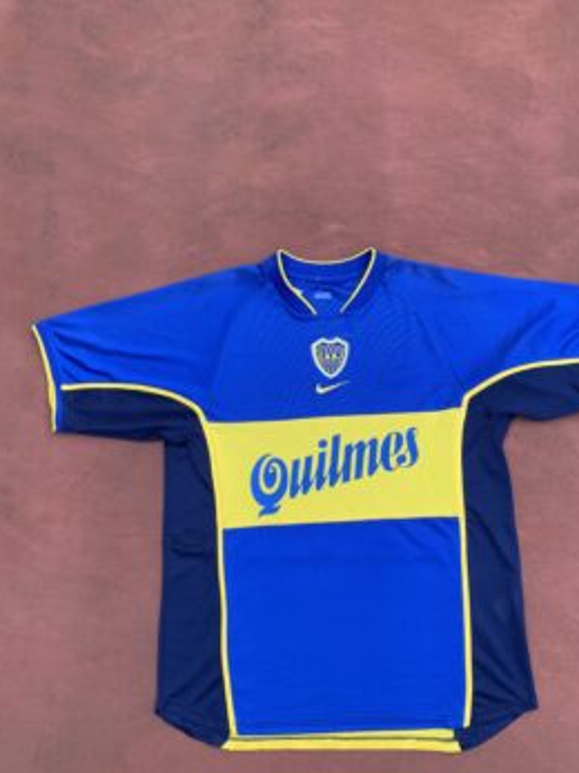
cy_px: 439
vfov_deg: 59.8
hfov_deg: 46.7
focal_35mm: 30
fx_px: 669
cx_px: 323
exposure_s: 1/121
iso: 32
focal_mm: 4.25
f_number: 1.8
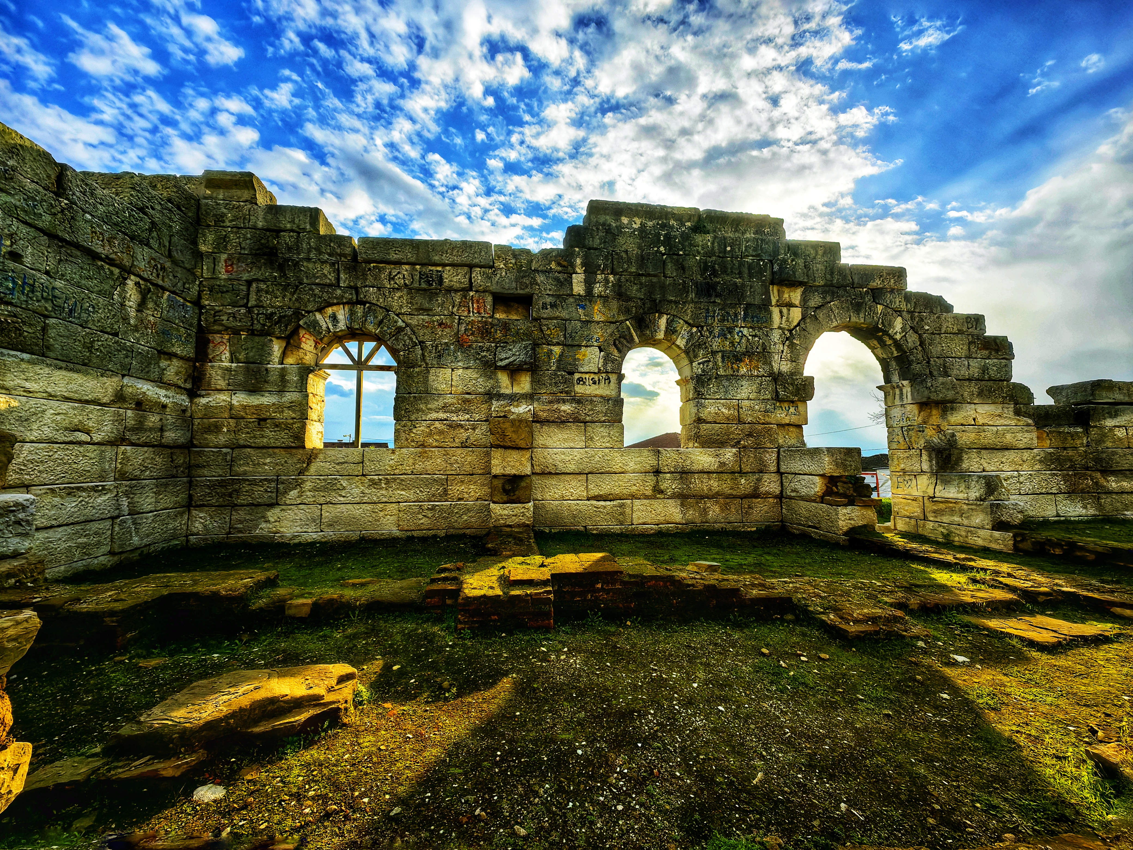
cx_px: 566
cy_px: 425
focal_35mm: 13
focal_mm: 1.76
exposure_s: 1/3460
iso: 50
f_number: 2.2
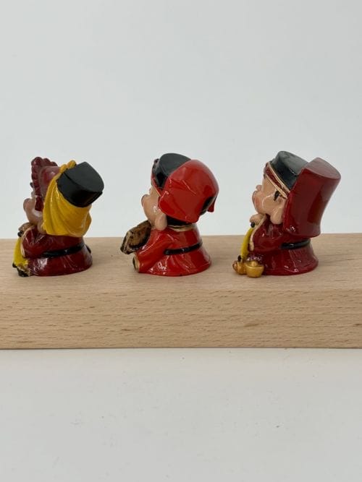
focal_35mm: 52
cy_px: 241
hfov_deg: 28.0
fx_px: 725
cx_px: 181
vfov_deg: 36.8
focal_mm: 5.96
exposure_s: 1/943
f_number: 1.6
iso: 32
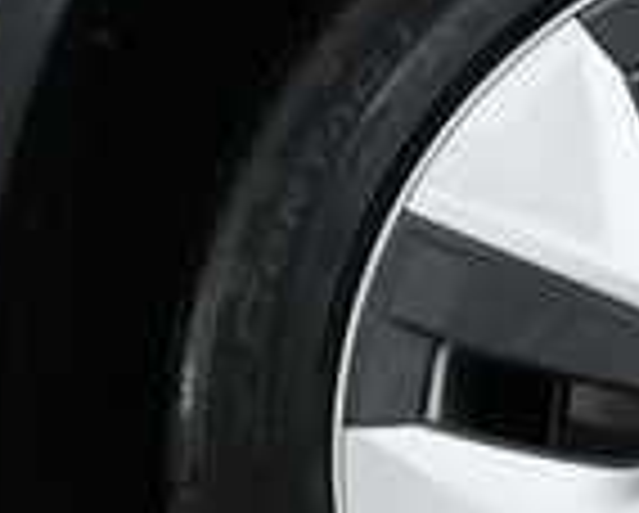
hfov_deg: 15.4
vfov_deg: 13.0
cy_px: 468
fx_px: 2235
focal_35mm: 118
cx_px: 864
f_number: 2.8
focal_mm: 28
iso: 2500
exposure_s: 1/160
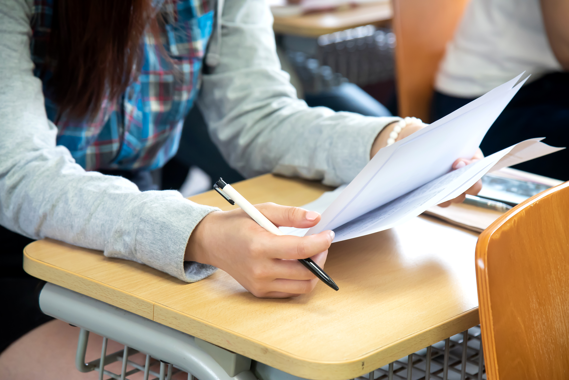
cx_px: 284
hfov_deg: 17.1
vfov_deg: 11.4
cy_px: 190
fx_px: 1897
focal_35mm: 120
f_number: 5.6
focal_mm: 120
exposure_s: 1/160
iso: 2500
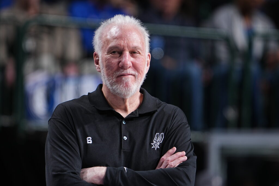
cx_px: 140
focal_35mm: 900
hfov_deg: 2.3
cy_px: 93
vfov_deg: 1.5
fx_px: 6976
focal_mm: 600
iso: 250
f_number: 6.3
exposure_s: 1/400
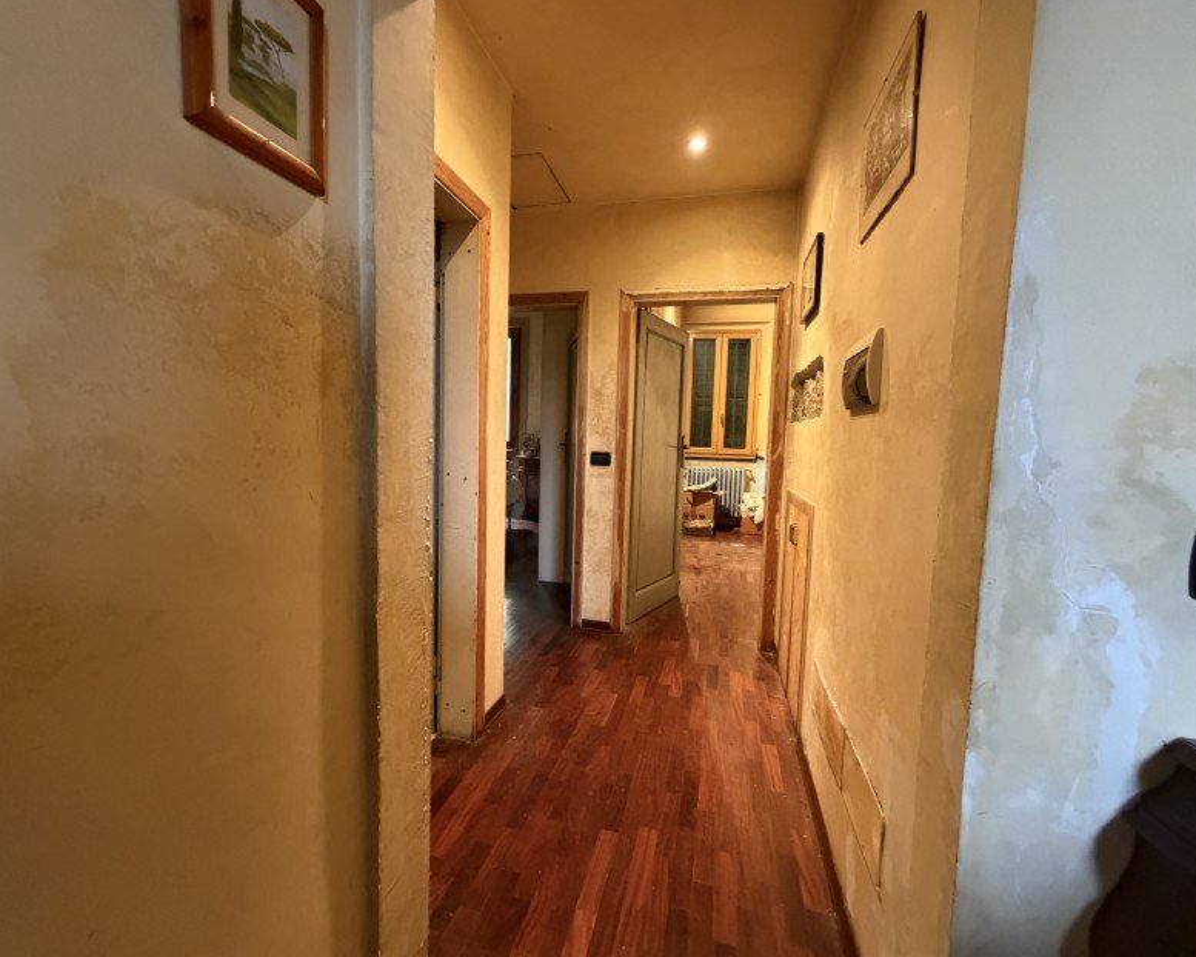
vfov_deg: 84.1
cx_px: 595
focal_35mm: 15
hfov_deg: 96.8
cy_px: 477
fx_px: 531
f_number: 2.2
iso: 800
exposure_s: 1/50
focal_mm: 2.22
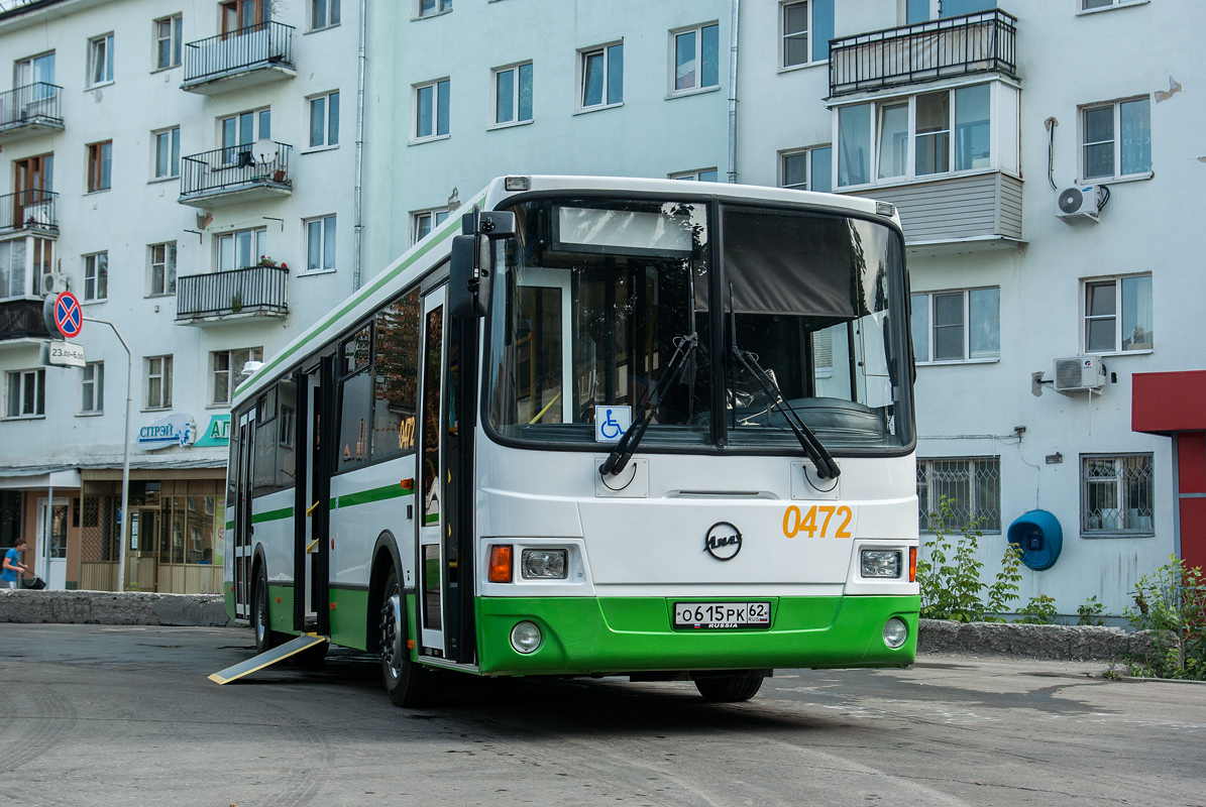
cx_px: 603
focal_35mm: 52
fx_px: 1744
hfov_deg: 38.1
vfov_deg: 26.1
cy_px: 404
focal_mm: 35
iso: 200
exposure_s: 1/200
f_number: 9
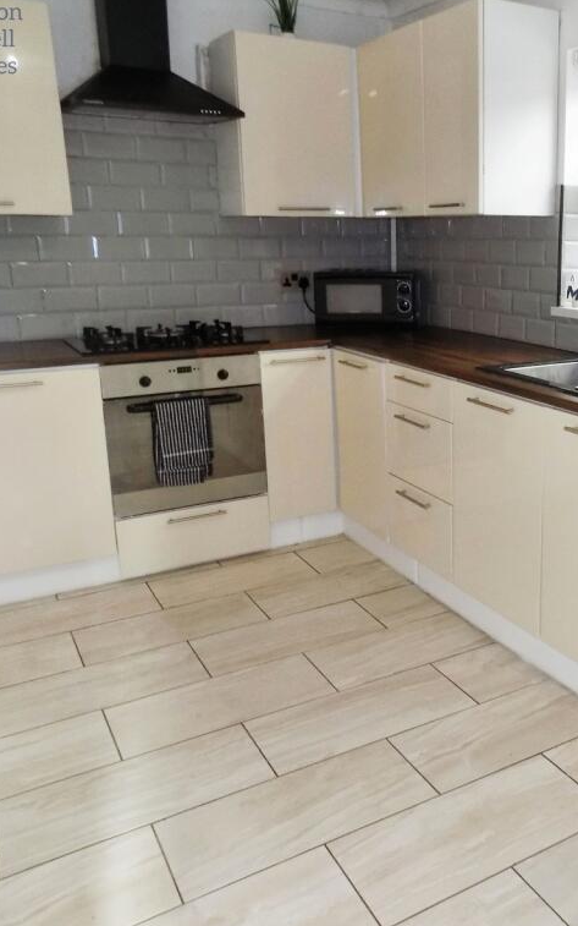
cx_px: 541
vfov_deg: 58.1
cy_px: 466
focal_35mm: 33
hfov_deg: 35.6
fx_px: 832
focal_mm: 4
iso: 200
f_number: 3.1
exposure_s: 1/30
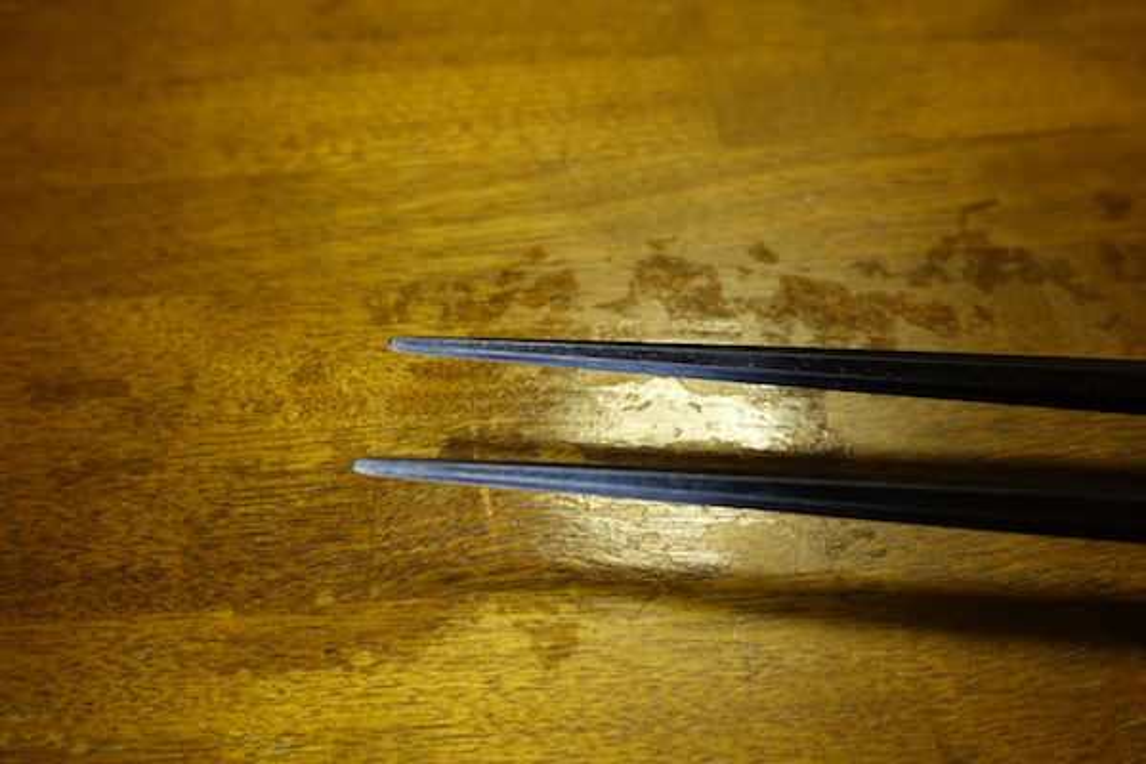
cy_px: 382
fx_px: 955
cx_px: 573
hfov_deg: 61.9
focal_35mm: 30
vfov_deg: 43.6
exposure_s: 1/30
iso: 160
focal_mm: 11
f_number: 2.5
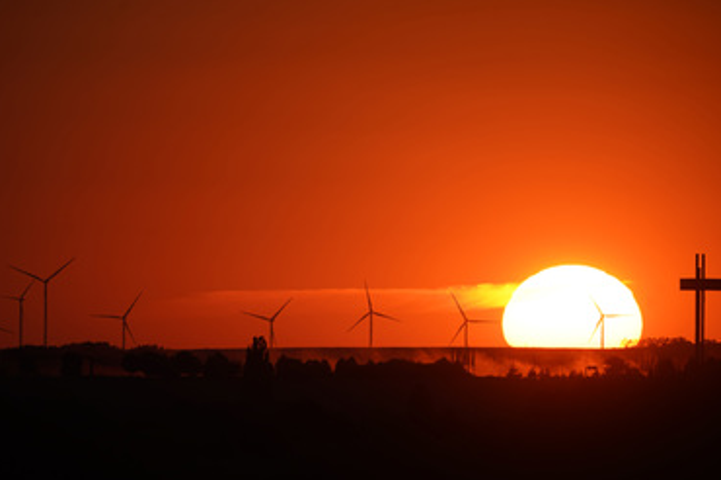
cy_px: 252
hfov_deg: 2.8
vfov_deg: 1.9
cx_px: 356
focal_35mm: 732
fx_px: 14647
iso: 100
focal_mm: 600
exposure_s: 1/640
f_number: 7.1
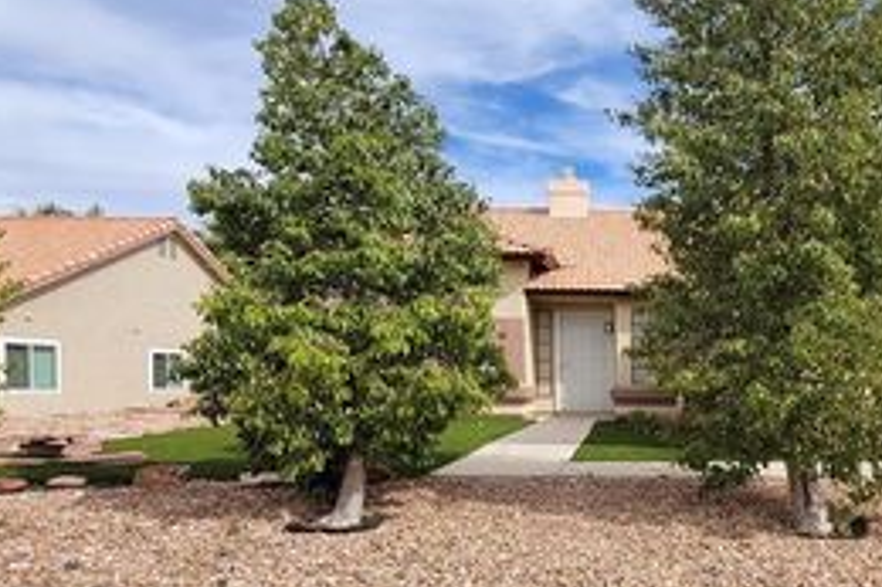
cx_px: 719
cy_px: 446
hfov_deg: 62.8
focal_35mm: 26
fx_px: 637
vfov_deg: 47.5
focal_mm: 2.2
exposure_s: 1/2140
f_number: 2.2
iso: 50
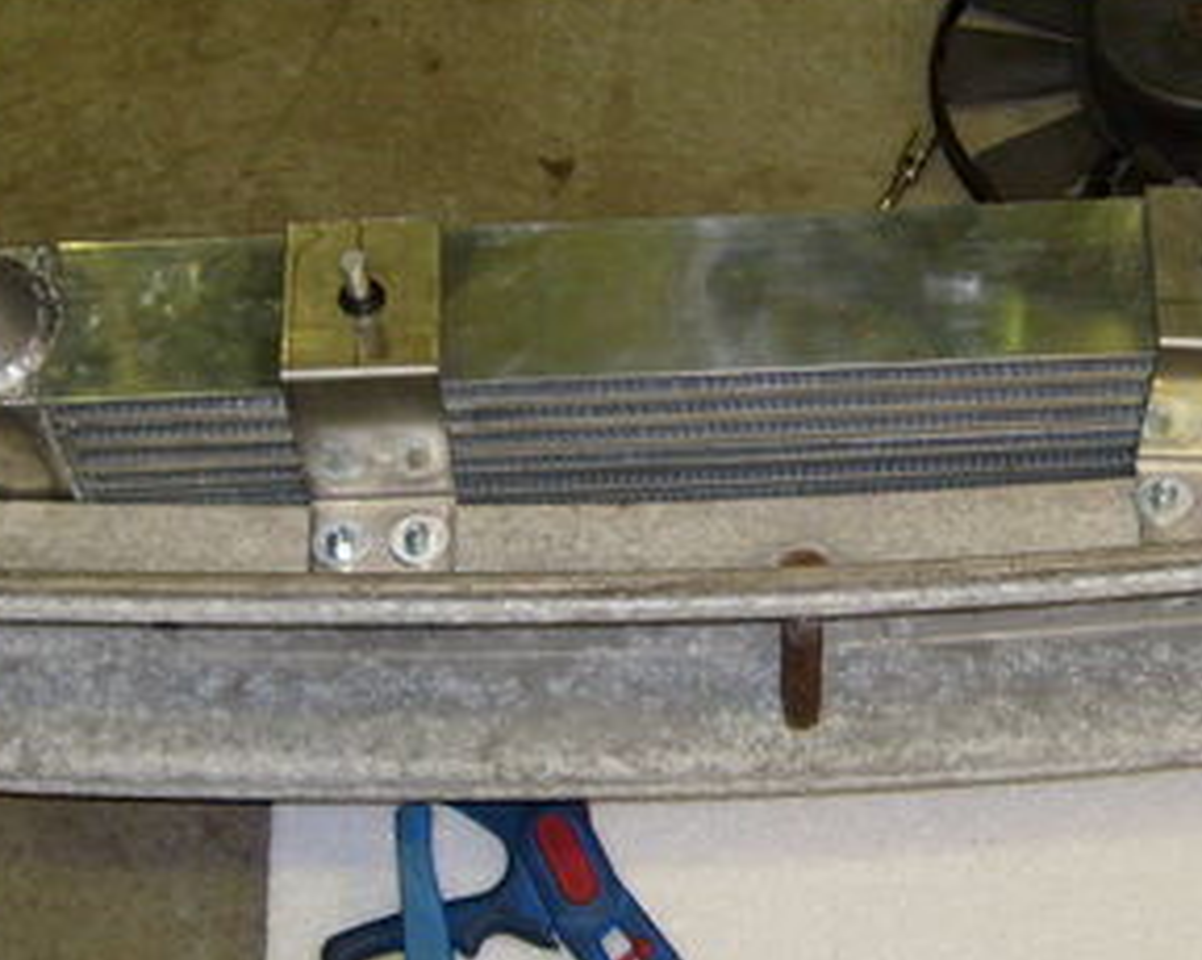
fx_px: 2702
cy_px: 405
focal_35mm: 76
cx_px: 806
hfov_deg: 24.9
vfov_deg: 20.1
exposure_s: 1/45
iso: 100
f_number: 2.8
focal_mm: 5.8
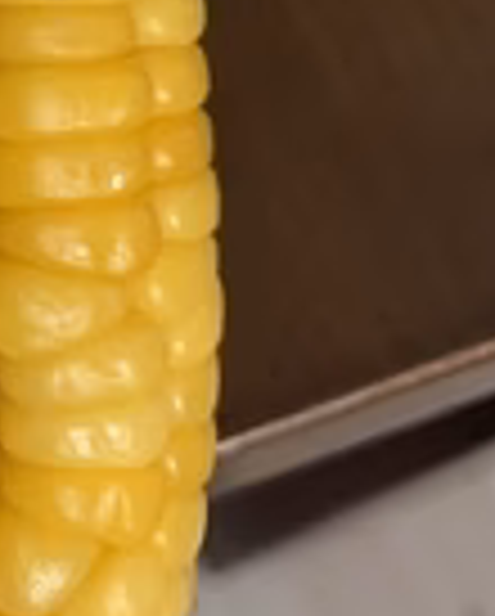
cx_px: -135
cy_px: -162
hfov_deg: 19.3
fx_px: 1352
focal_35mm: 74
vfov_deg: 23.1
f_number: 1.8
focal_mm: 4.25
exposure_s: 1/31
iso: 400
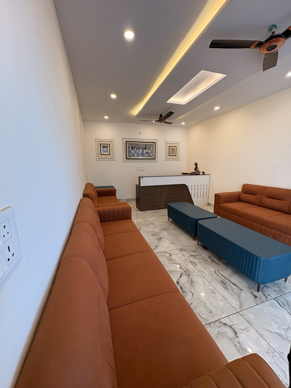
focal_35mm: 14
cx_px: 146
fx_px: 157
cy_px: 194
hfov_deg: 85.7
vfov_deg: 102.1
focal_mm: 2.22
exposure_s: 1/100
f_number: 2.2
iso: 125
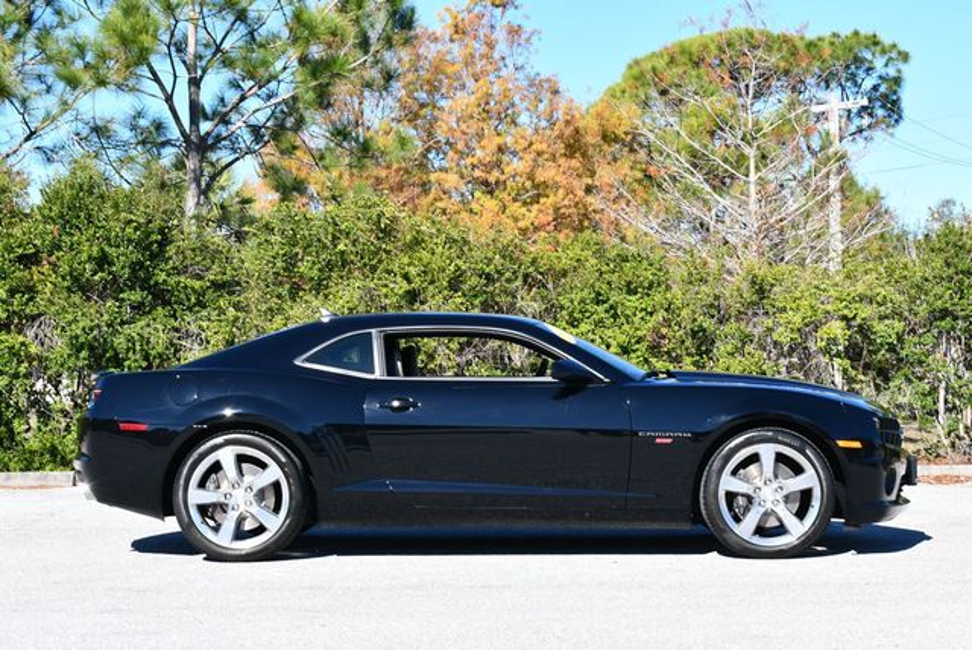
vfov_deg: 17.1
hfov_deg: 25.3
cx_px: 486
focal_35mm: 80
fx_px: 2162
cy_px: 325
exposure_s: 1/250
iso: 160
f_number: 8
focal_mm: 40
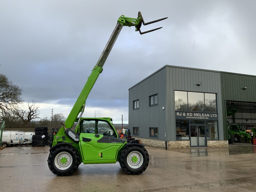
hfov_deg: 61.7
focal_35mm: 29
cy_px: 96
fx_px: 214
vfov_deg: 48.2
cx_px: 128
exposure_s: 1/486
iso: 16
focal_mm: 3
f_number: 1.8
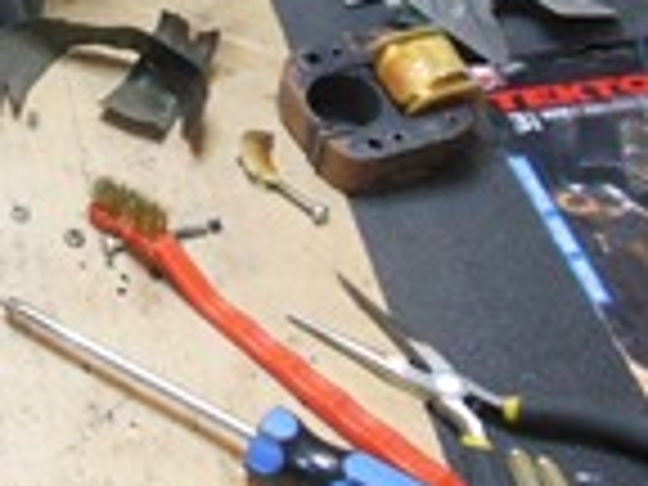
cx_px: -243
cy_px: -94
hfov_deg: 21.9
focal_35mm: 78
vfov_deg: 18.0
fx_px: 1460
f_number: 3.2
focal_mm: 4.5
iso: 400
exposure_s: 1/25
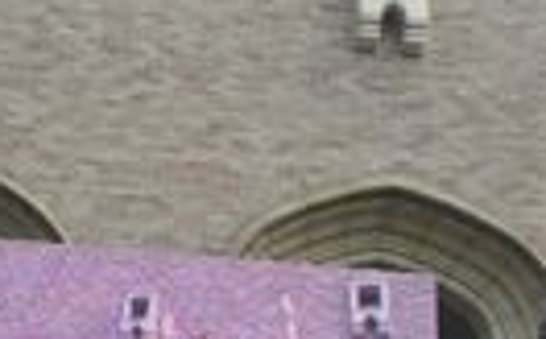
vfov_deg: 9.1
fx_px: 2035
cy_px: 591
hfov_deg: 15.2
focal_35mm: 137
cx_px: 110
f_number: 3.1
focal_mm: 6.3
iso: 64
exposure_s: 1/200
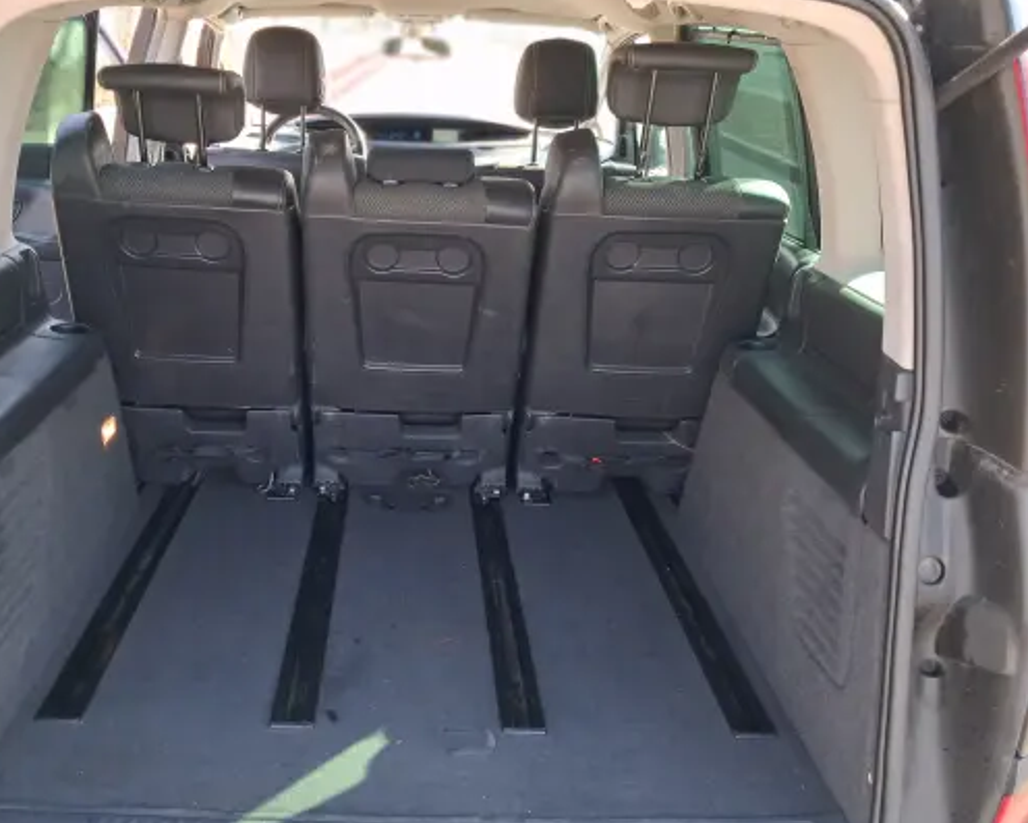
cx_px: 400
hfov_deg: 52.4
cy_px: 346
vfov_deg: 43.2
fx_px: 1035
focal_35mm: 34
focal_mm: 4
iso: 64
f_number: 1.8
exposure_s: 1/100
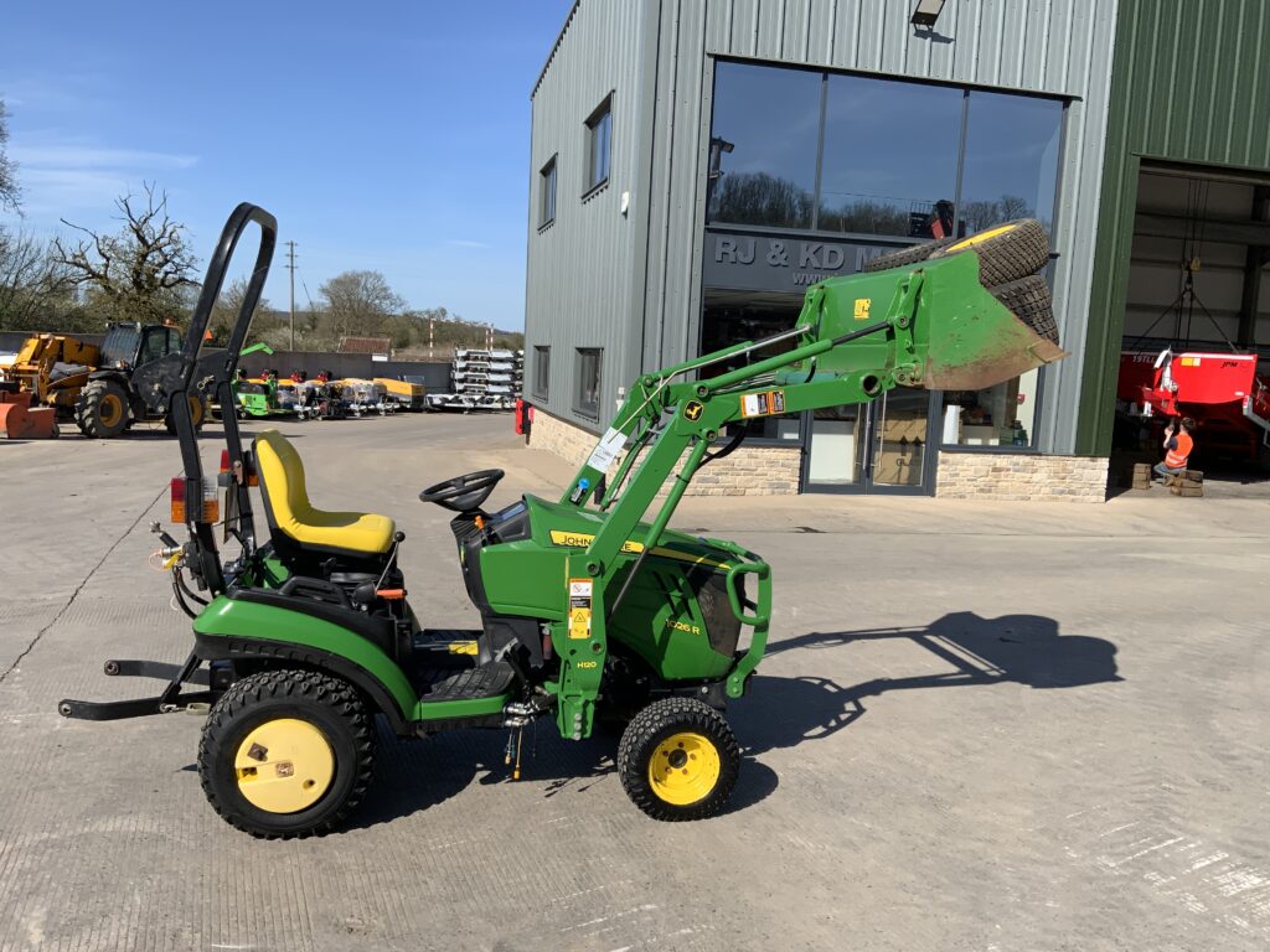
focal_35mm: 29
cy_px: 476
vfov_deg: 48.2
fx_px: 1064
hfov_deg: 61.7
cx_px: 635
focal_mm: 3
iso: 20
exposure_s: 1/2227
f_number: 1.8
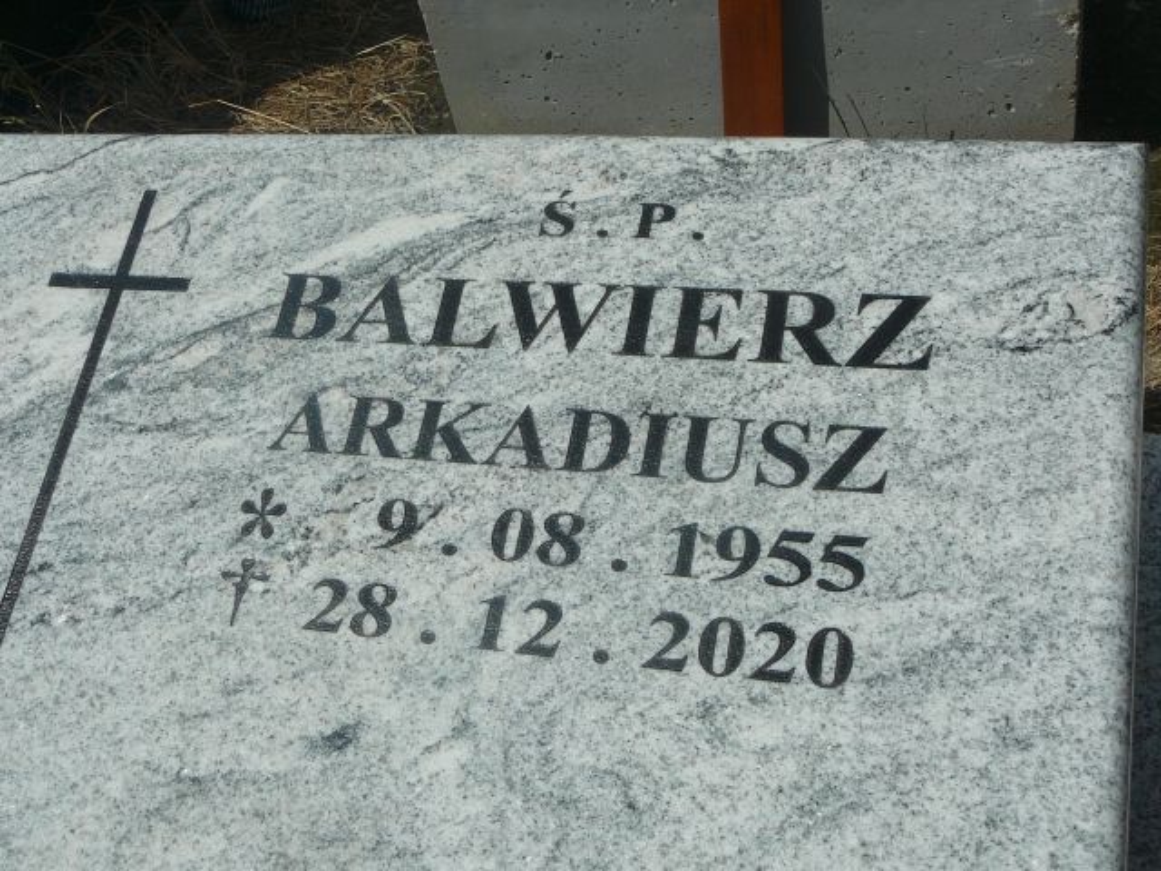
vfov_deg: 30.9
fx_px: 1576
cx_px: 580
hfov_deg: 40.4
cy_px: 436
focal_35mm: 47
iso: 80
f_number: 5.6
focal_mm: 7
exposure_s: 1/1000
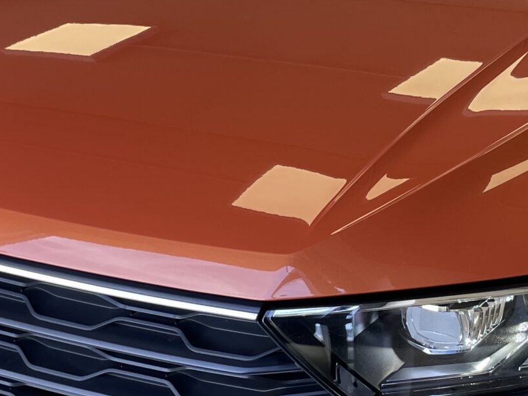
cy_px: 191
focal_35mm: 82
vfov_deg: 18.0
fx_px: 1251
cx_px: 336
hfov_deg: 23.8
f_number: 1.6
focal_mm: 4.2
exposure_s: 1/100
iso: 40
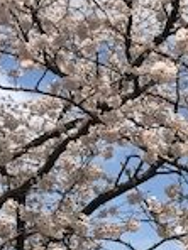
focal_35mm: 121
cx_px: 310
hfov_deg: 11.6
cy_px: 157
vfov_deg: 16.3
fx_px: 876
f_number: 1.8
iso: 20
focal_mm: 3.99
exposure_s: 1/3546
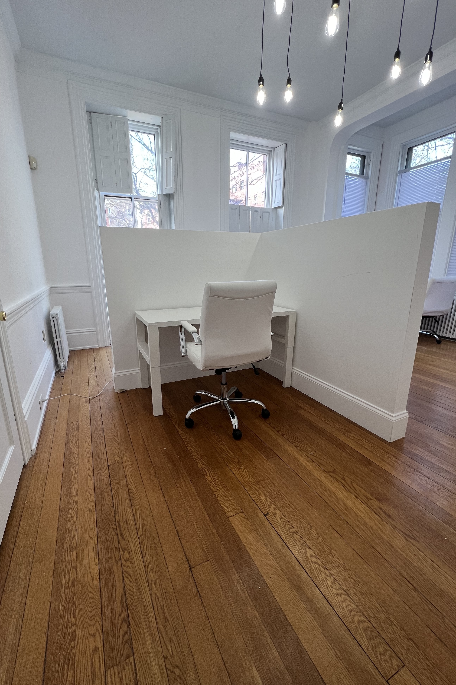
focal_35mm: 14
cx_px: 213
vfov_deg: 104.3
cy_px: 340
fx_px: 266
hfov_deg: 81.1
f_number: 1.8
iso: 100
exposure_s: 1/122
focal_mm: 1.57
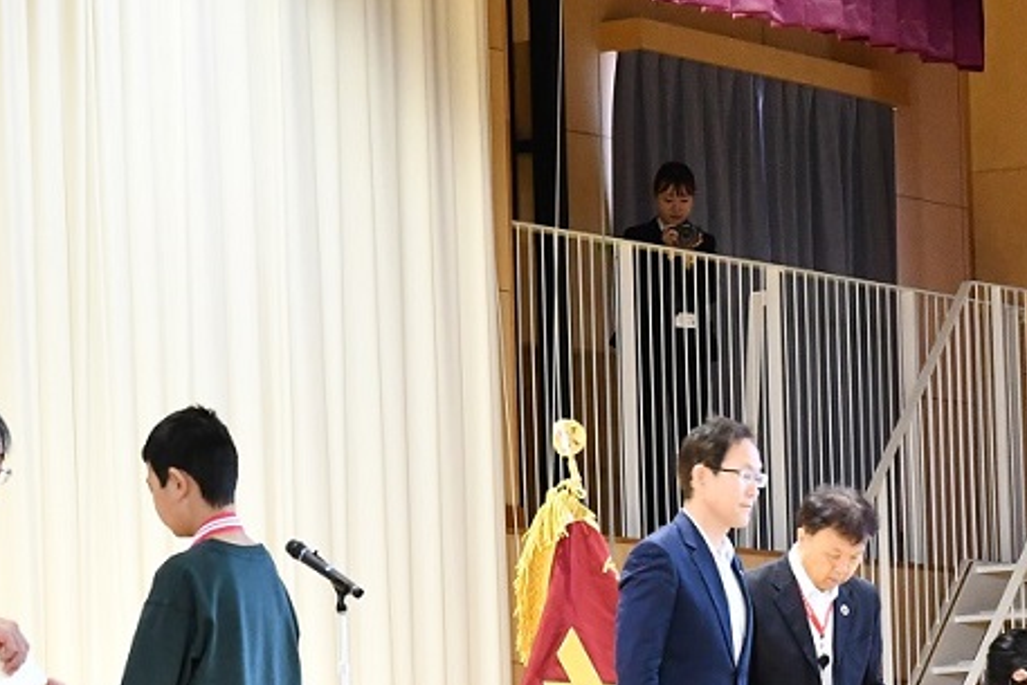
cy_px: 445
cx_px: 291
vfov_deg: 7.1
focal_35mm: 193
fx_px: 5507
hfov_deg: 10.6
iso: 2000
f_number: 5
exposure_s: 1/100
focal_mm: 44
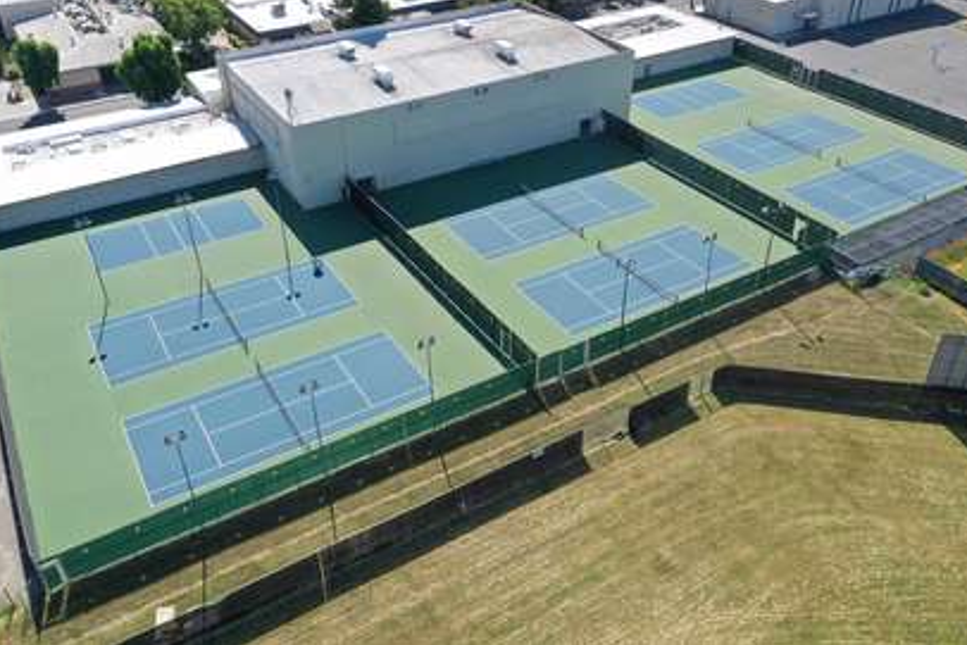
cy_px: 293
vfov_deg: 42.3
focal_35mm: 31
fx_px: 833
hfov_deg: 60.2
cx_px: 510
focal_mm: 10.26
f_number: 5.6
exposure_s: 1/320
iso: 100
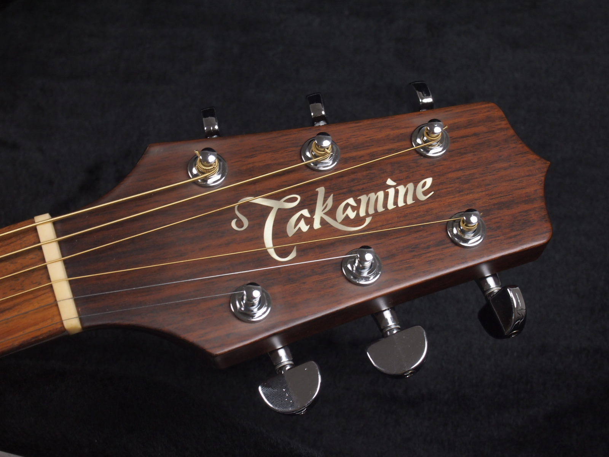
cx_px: 304
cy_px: 228
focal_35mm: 84
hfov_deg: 23.3
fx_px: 1478
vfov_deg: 17.6
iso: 200
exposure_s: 1/5
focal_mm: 42
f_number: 10
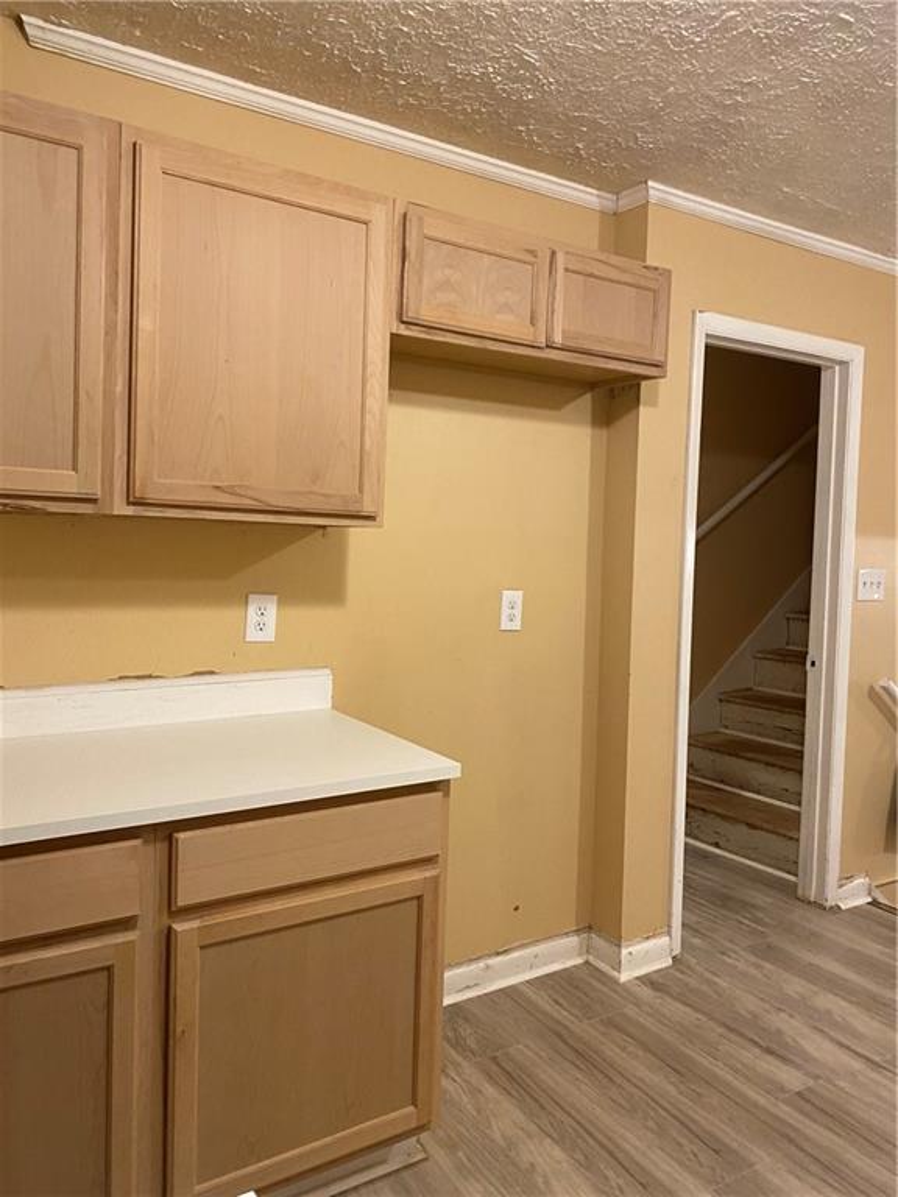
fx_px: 899
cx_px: 449
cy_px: 598
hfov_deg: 53.1
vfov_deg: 67.3
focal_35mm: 26
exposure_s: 1/60
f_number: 1.8
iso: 250
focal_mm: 4.25
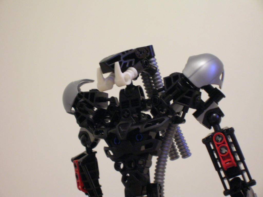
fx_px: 775
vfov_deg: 14.5
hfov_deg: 19.3
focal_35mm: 102
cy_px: 98
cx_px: 132
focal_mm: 17.1
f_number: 4.9
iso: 200
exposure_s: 1/3.4
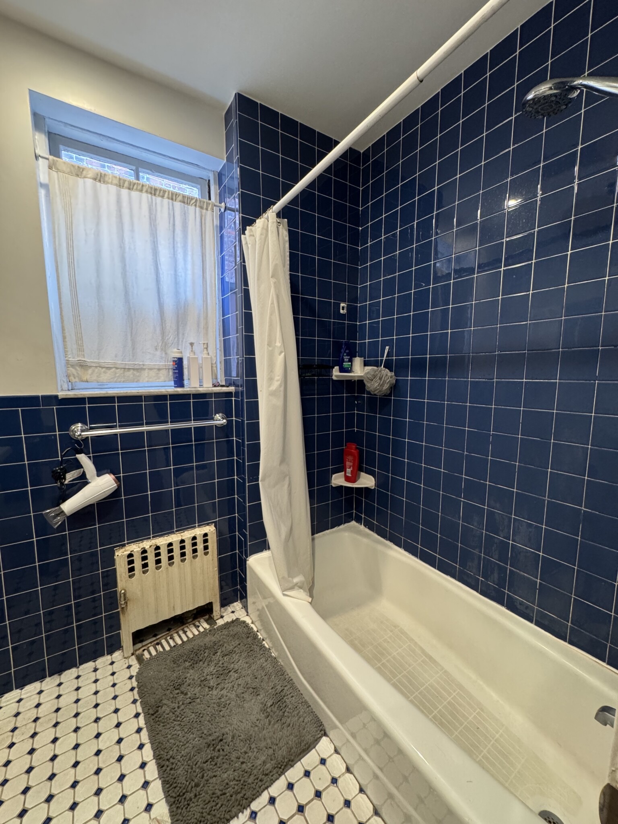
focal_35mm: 14
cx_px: 309
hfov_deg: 85.7
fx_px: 333
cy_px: 412
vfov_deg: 102.1
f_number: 2.2
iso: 400
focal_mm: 2.22
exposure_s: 1/60
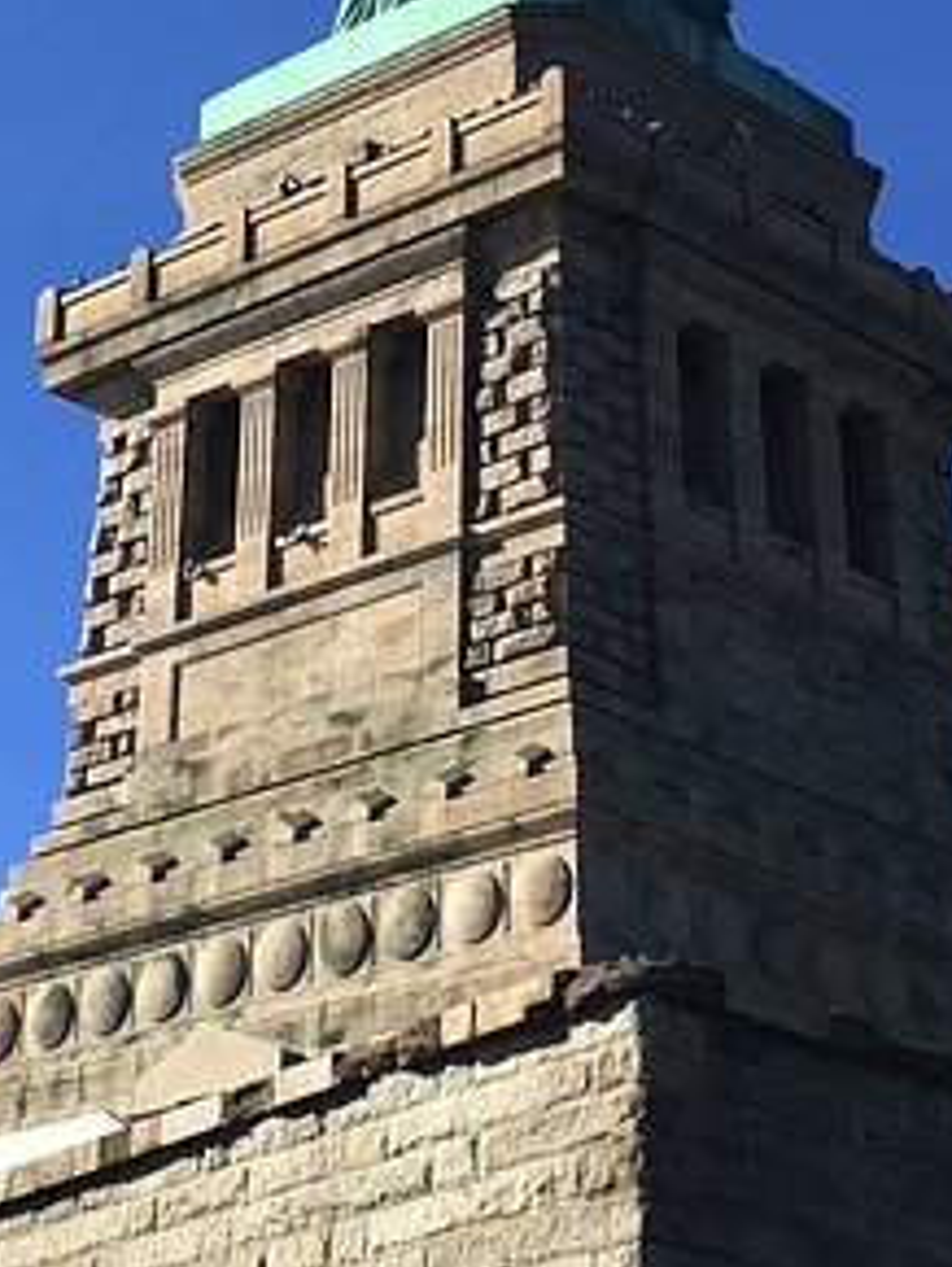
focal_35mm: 100
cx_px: 336
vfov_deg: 19.3
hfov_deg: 14.8
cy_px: 140
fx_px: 3662
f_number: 2.2
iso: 25
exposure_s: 1/1350
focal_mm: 4.15
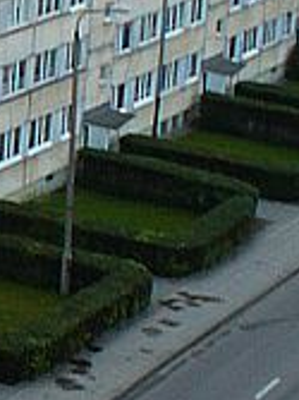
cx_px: -383
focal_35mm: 177
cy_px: 132
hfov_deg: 7.8
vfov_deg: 11.2
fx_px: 2041
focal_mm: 6.1
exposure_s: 1/25
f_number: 2.8
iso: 100
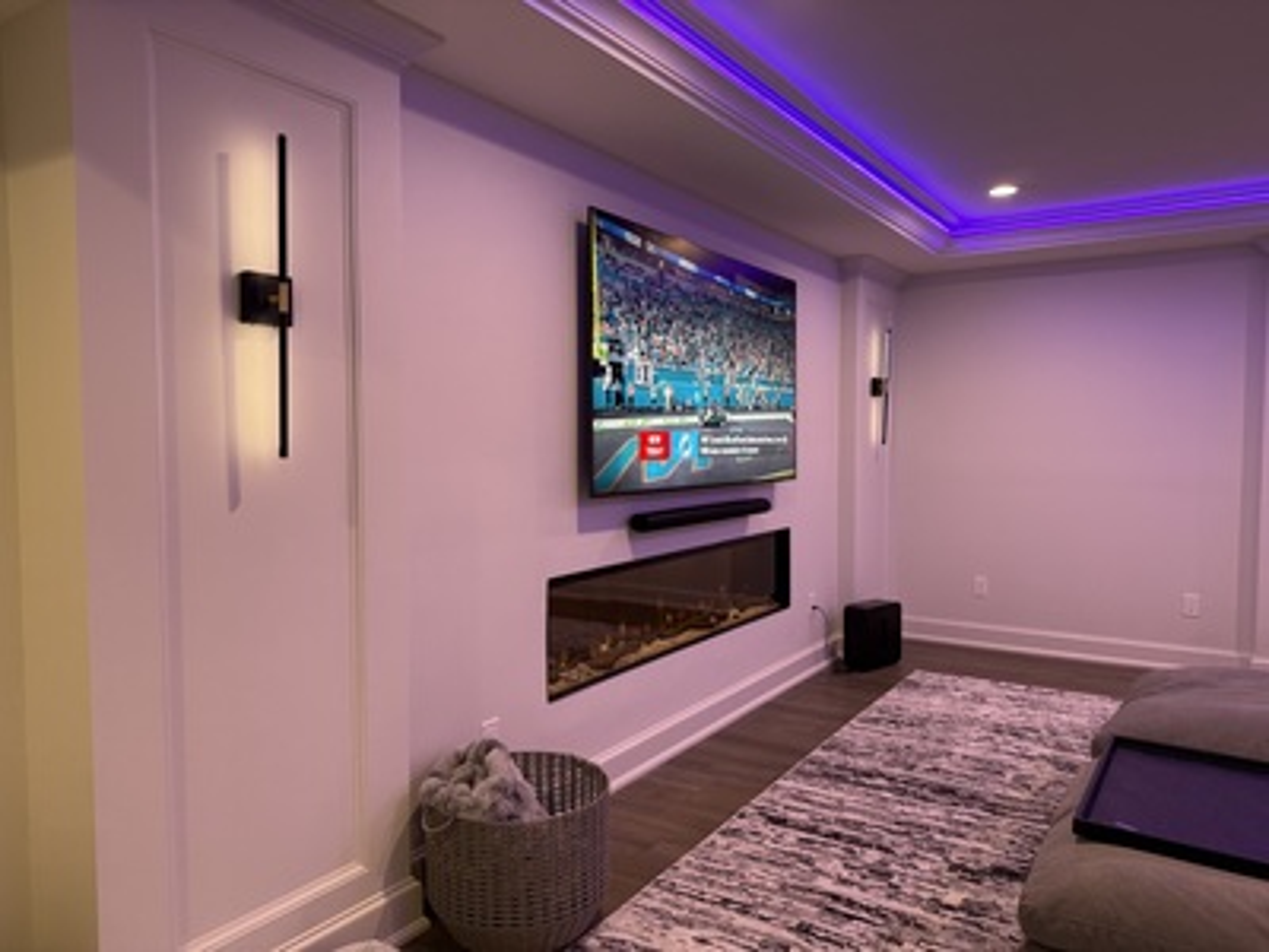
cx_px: 634
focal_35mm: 24
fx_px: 880
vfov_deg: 56.8
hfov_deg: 71.6
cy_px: 476
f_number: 1.78
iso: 160
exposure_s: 1/100
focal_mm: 6.76
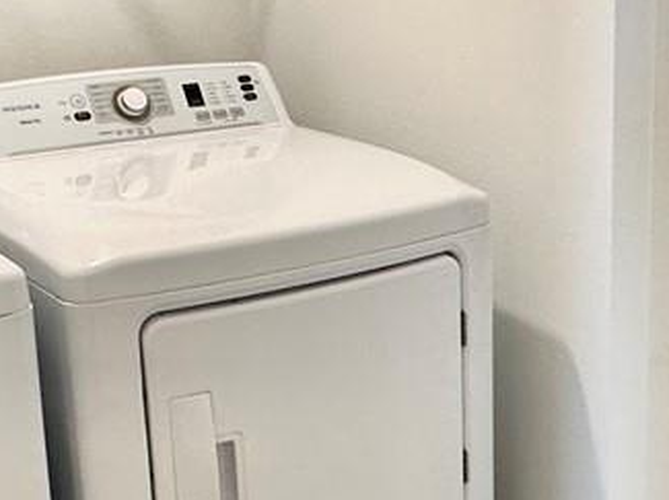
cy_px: 259
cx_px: 441
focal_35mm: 69
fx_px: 1332
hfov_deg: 28.0
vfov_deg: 21.3
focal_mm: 2.22
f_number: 2.2
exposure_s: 1/120
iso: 200
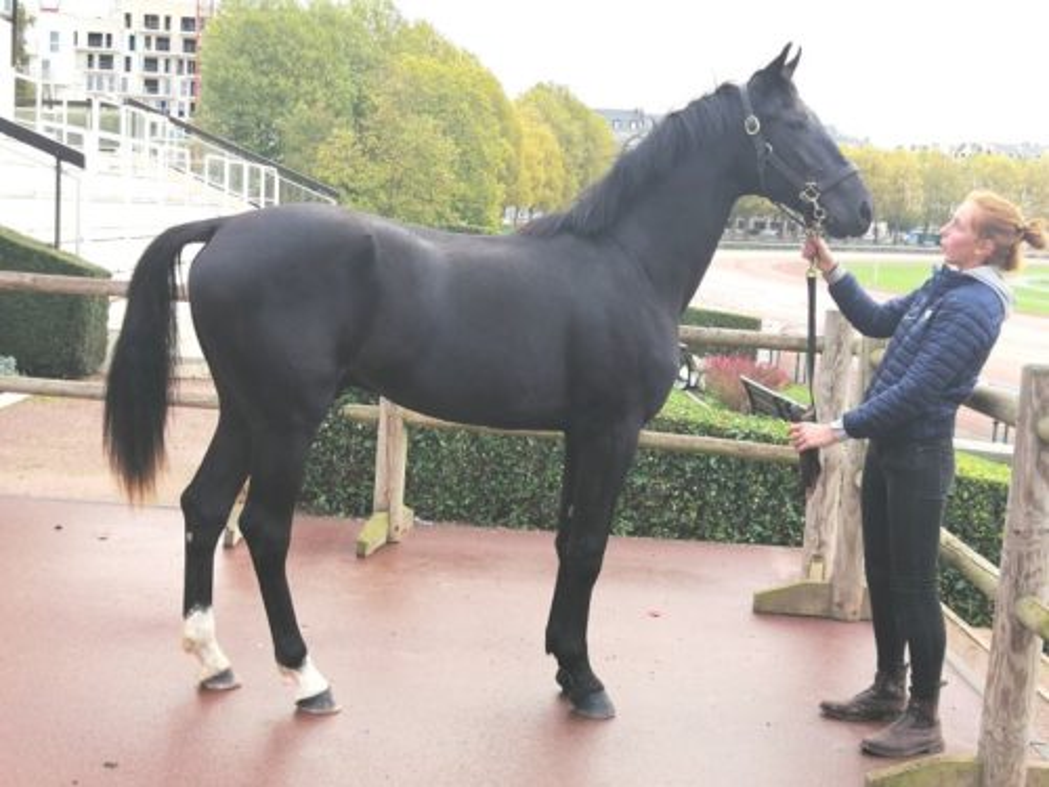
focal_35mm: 47
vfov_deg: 30.9
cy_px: 394
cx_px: 524
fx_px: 1424
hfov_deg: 40.4
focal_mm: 3.95
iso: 50
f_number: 1.8
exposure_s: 1/113
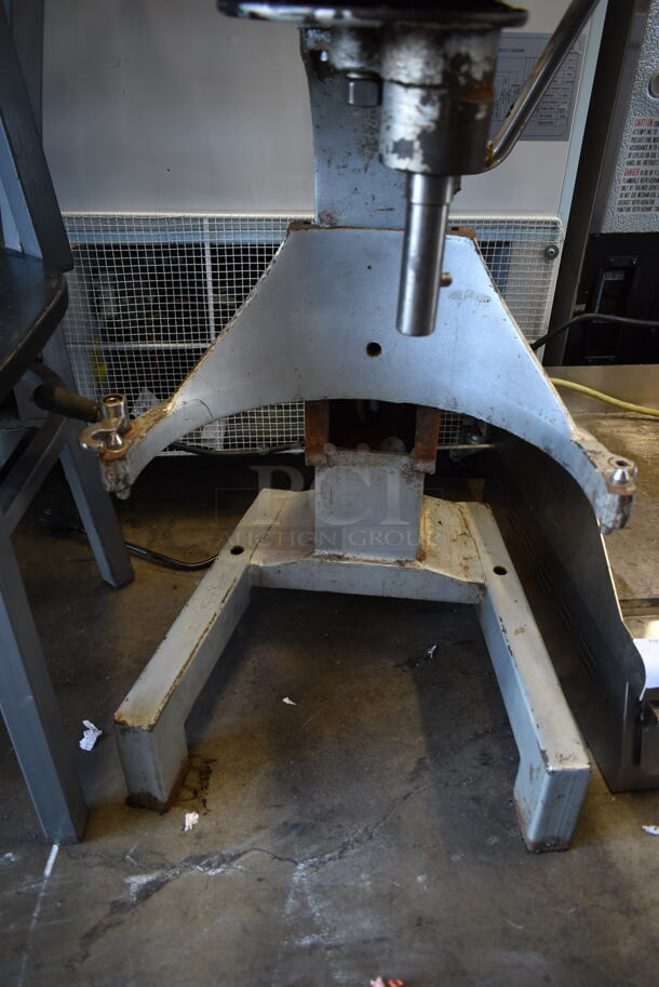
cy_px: 494
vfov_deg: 67.3
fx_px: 740
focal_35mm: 27
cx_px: 330
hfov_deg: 48.0
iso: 320
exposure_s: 1/30
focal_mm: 18
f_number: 3.5
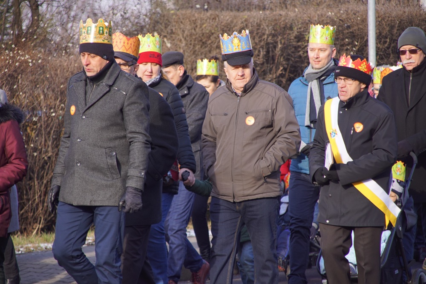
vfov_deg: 5.7
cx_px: 213
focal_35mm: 240
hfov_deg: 8.6
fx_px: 2840
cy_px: 142
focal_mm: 160
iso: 320
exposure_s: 1/250
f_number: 6.3
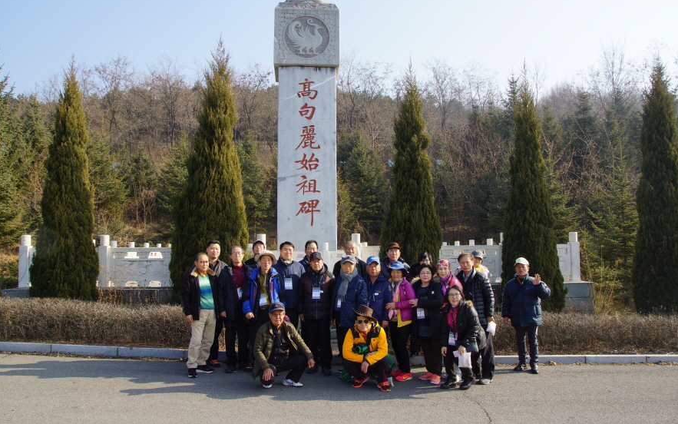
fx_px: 490
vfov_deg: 46.7
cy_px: 225
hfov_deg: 69.3
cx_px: 344
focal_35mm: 27
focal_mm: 17
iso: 100
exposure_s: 1/100
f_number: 9
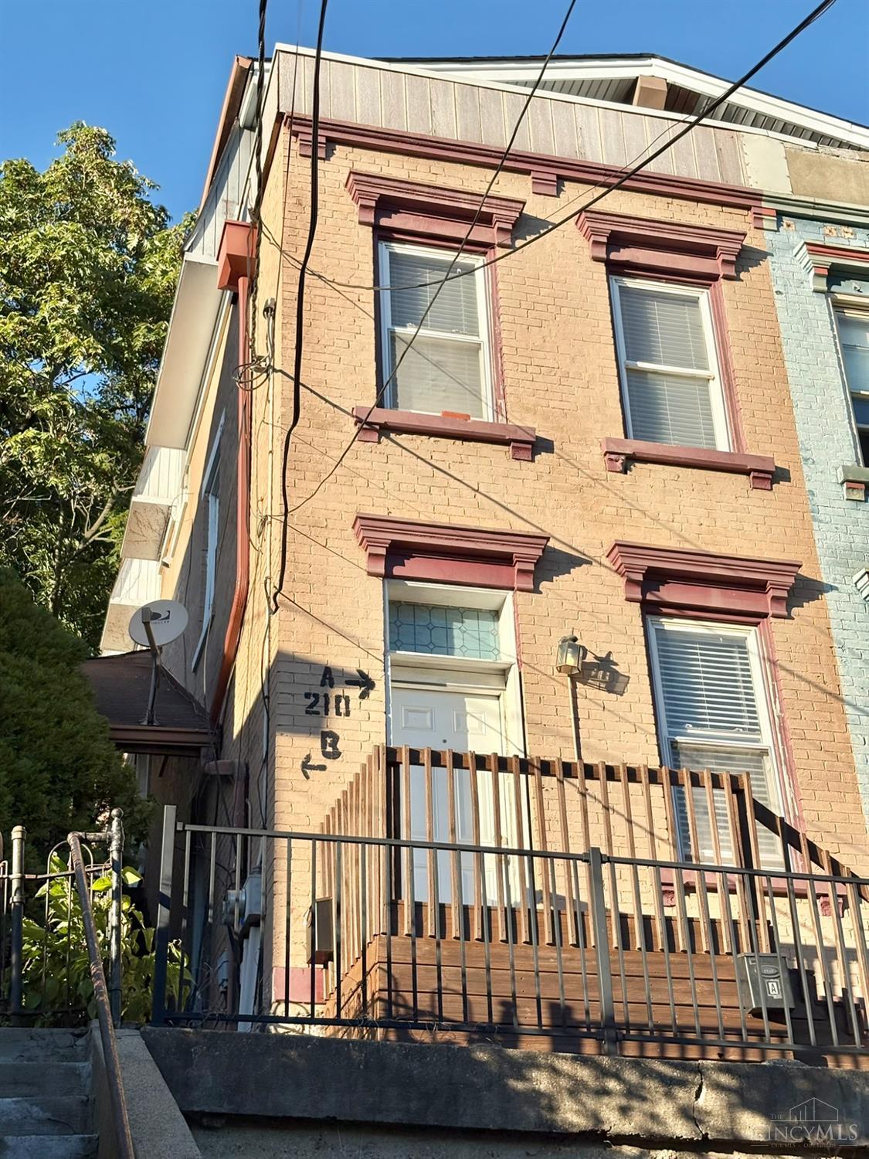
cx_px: 434
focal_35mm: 52
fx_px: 1741
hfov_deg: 28.0
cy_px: 580
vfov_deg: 36.8
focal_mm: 5.96
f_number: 1.6
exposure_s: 1/1901
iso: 32
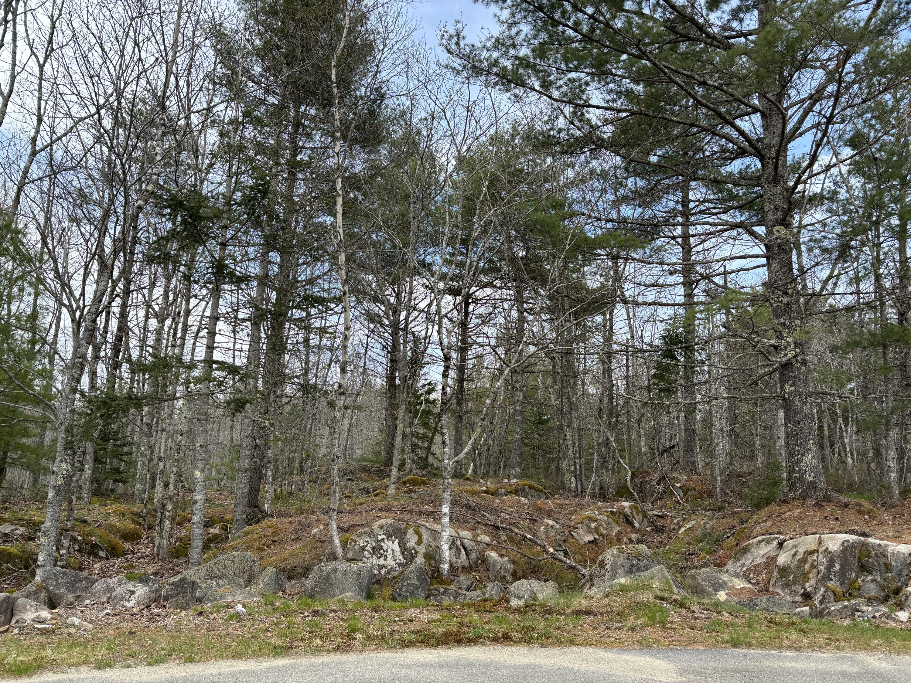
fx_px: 684
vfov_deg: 53.1
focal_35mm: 26
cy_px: 342
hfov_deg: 67.3
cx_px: 456
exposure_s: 1/1037
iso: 50
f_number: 1.6
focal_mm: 5.96
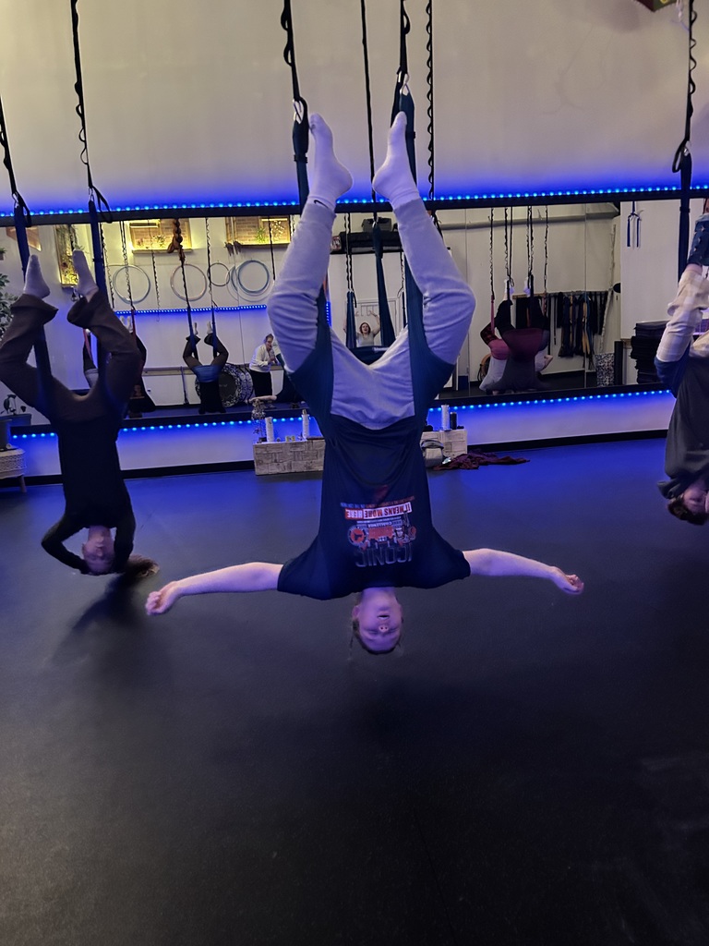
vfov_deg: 67.3
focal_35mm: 26
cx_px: 354
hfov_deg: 53.1
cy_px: 473
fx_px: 710
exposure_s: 1/30
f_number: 1.5
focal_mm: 5.7
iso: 1000
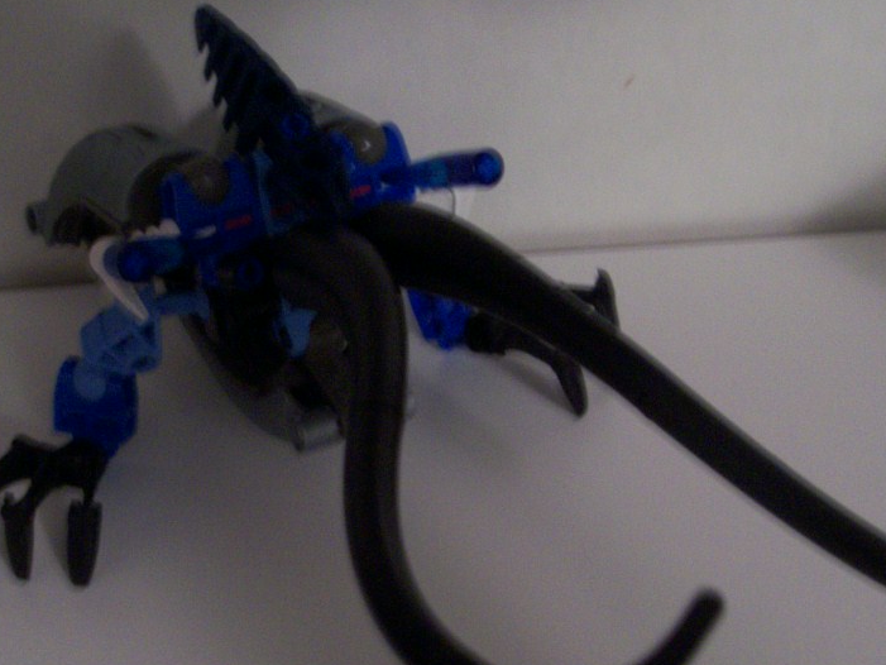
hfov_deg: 32.6
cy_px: 365
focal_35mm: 59
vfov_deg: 24.8
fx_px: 1510
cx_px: 370
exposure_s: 1/8
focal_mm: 5.6
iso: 160
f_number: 2.7
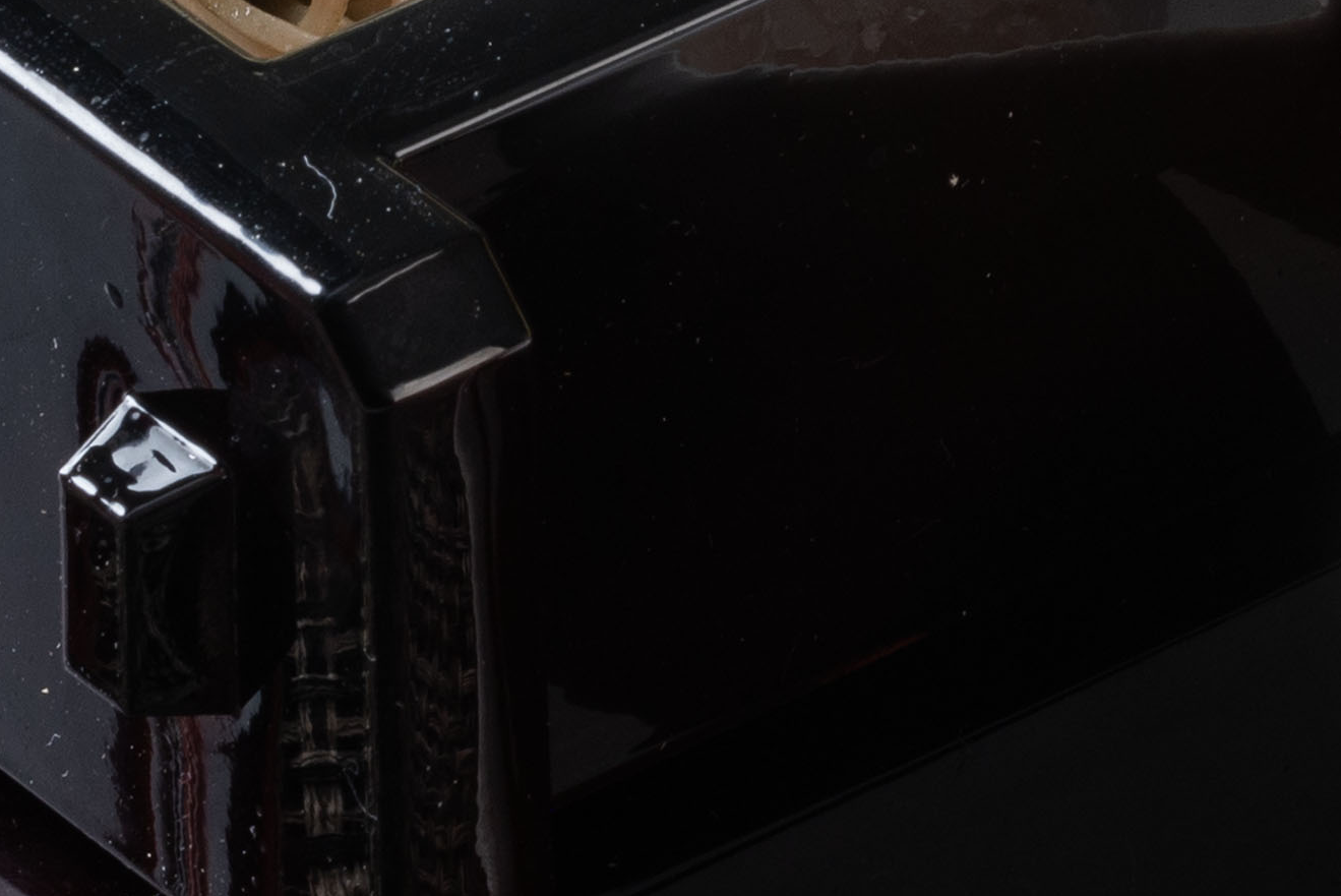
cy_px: -485
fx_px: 21243
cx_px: 1738
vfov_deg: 2.4
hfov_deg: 3.6
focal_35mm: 570
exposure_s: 1/80
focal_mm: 125
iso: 200
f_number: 20
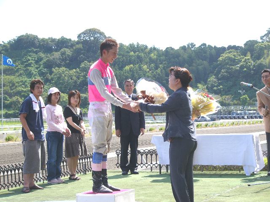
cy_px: 101
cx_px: 135
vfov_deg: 16.8
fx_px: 686
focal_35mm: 88
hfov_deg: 22.3
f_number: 5.2
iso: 50
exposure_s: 1/400
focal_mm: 14.7
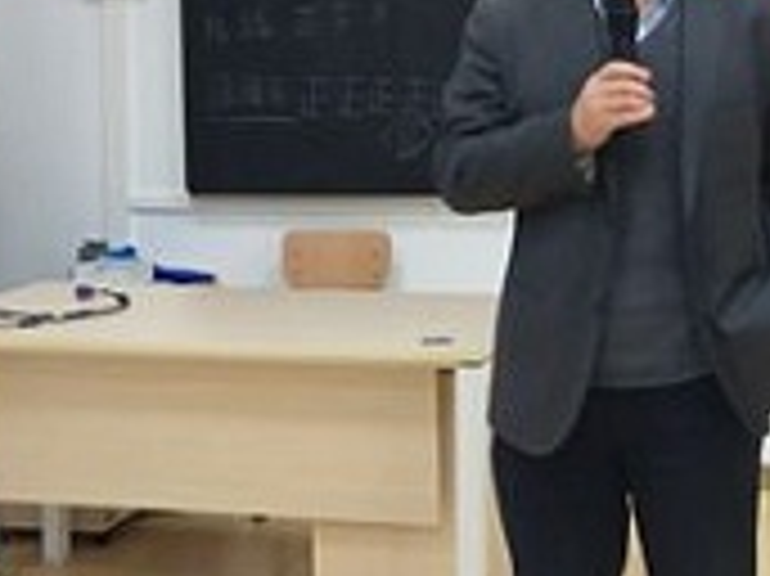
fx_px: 1756
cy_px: 128
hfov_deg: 24.4
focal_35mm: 79
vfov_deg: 18.5
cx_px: 594
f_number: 1.8
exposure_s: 1/100
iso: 205
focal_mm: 3.95
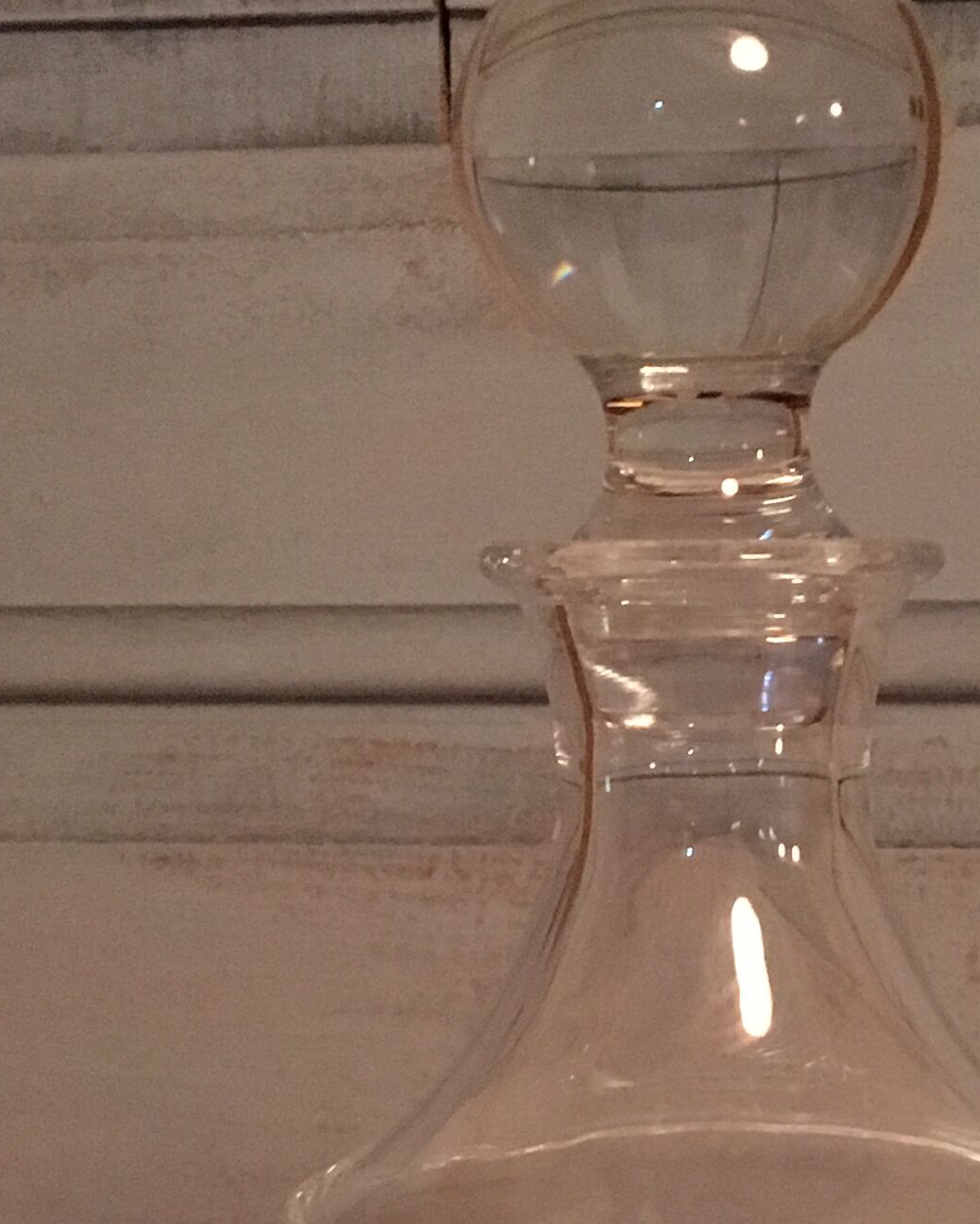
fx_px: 3190
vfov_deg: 21.3
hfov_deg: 17.4
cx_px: 740
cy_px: 1092
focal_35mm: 88
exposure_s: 1/17
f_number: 2.2
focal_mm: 4.15
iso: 320
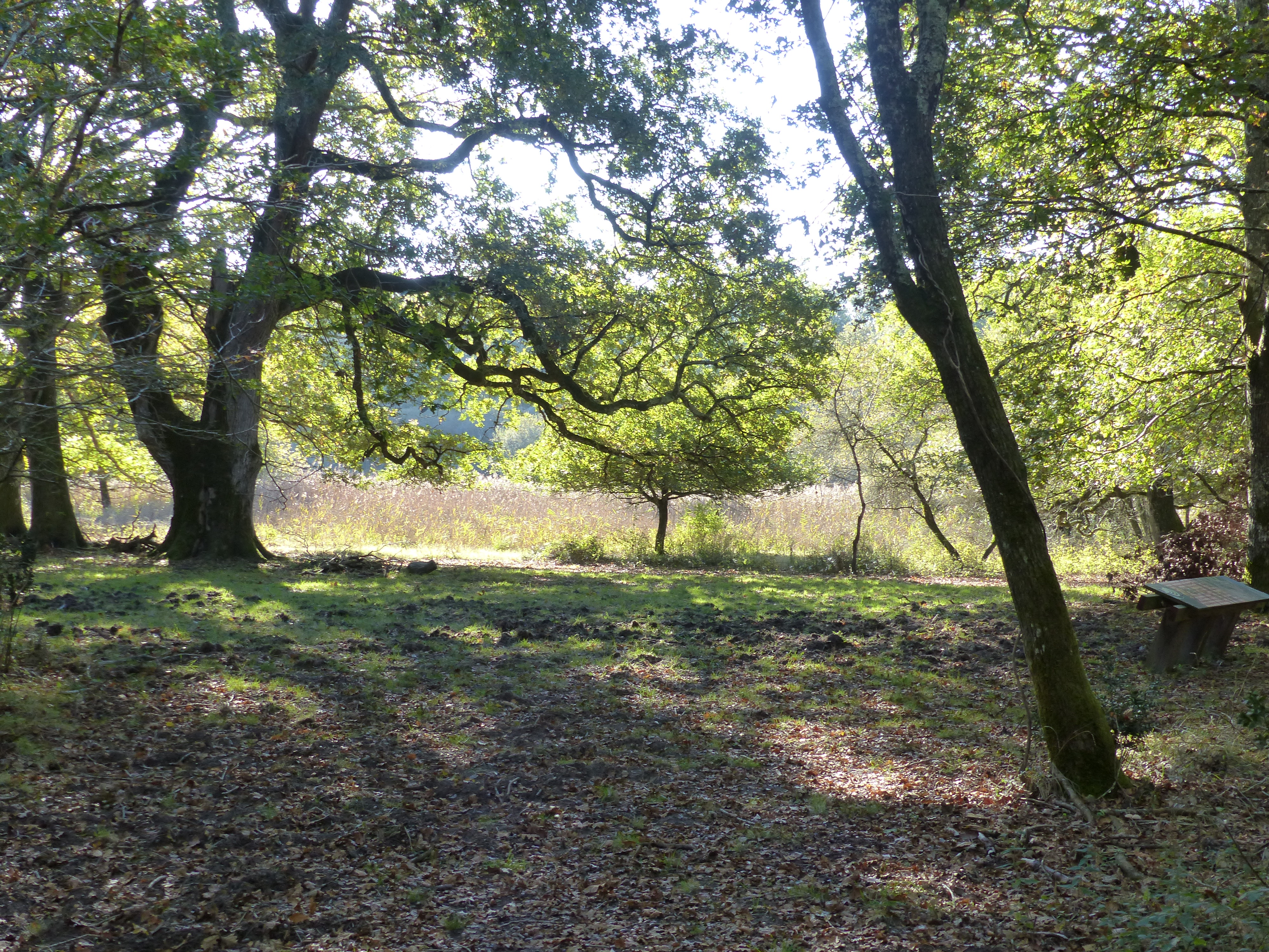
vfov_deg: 32.9
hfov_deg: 42.9
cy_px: 476
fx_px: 1613
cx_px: 634
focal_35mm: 44
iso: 160
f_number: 3.5
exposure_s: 1/100
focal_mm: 7.8
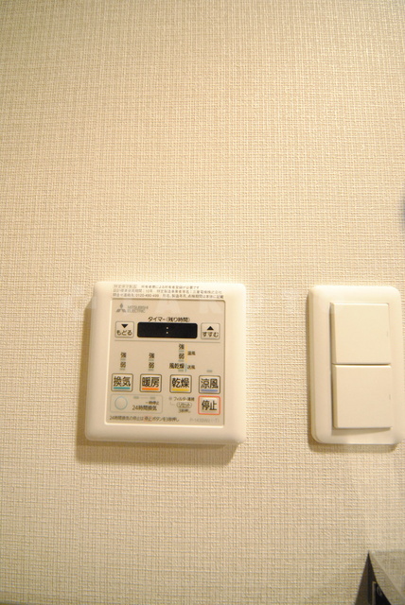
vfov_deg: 112.6
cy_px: 302
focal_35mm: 12
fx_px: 202
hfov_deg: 90.1
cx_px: 202
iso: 1600
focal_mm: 8
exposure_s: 1/30
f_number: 4.5
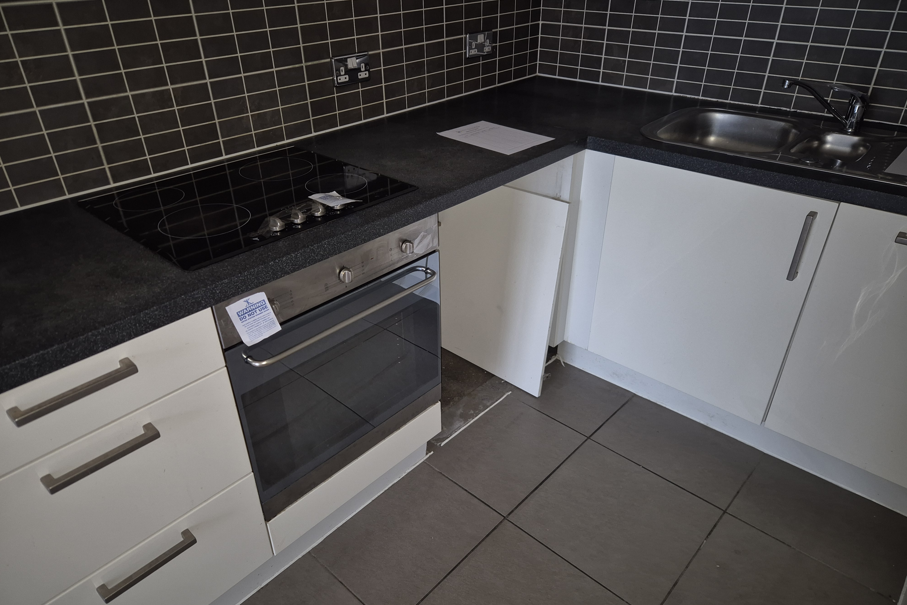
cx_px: 453
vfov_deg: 53.1
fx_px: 605
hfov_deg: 73.7
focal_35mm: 24
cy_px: 315
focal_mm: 5.4
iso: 100
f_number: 1.8
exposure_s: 1/25
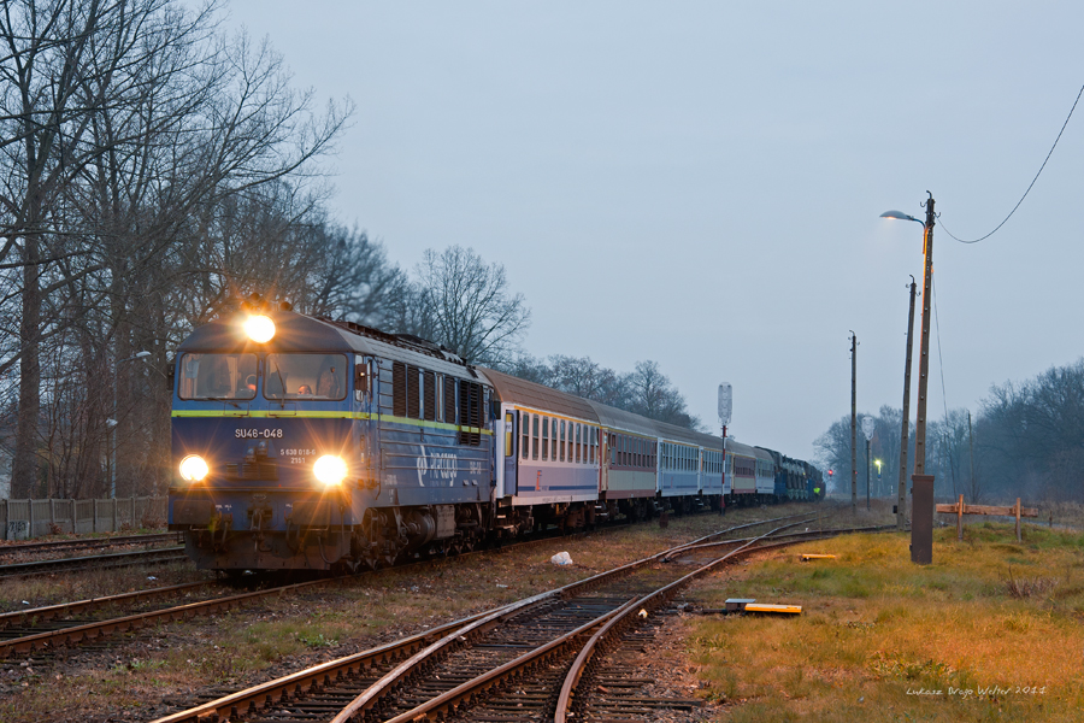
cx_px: 542
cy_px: 362
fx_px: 2800
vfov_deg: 14.7
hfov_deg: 21.9
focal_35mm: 93
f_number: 10
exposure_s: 2.5
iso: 200
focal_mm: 62
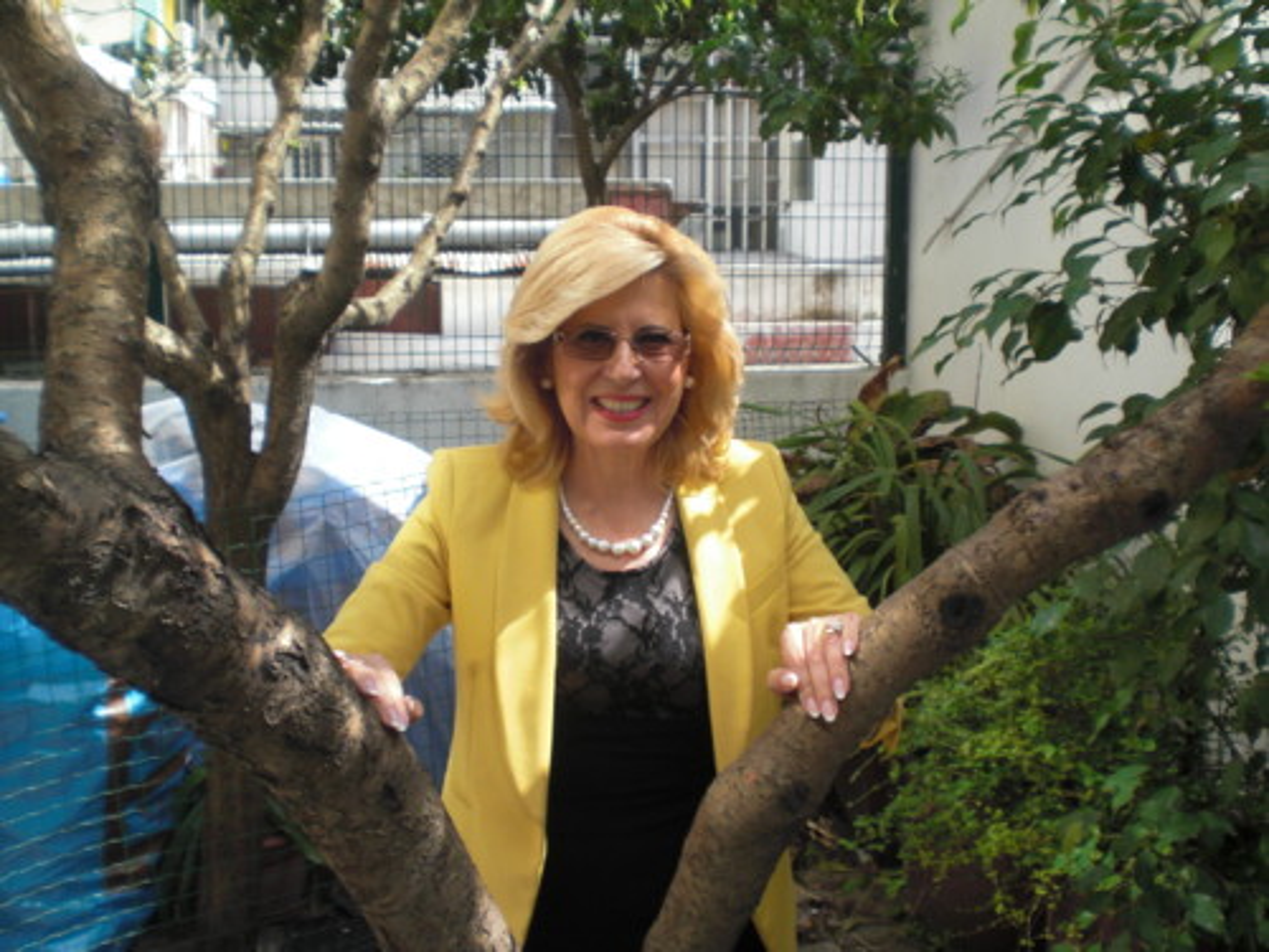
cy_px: 476
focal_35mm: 38
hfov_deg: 49.0
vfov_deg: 37.7
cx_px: 634
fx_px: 1393
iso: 64
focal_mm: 6.3
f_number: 3.1
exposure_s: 1/400
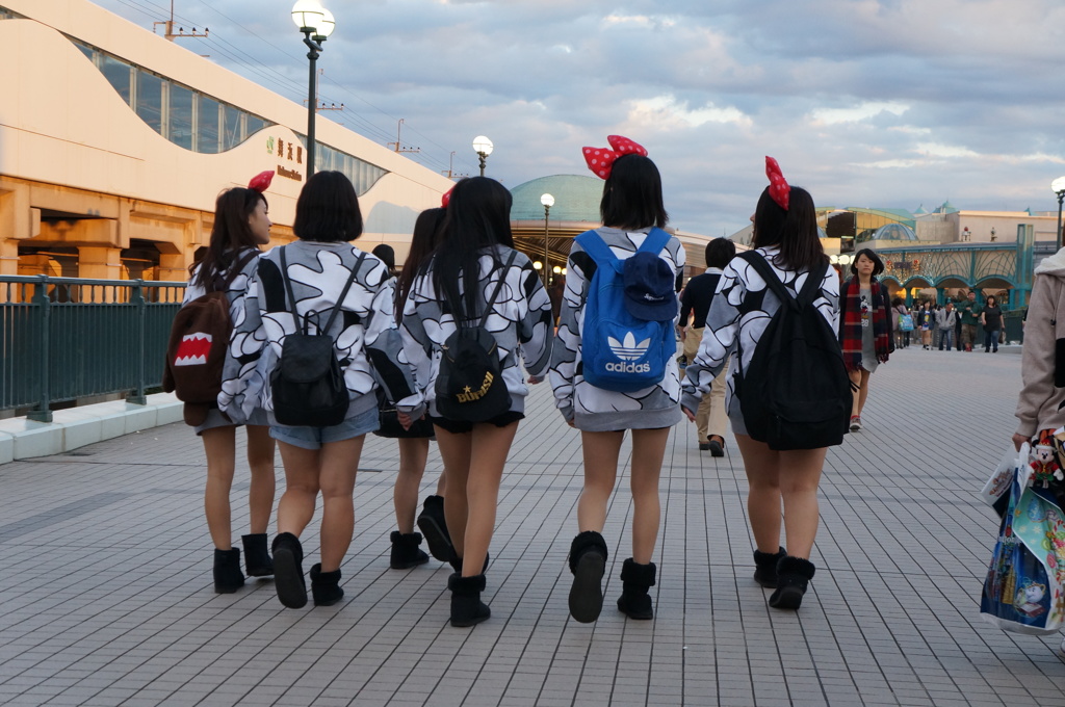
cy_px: 354
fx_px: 1551
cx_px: 532
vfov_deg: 25.7
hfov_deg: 37.9
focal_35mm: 52
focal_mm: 35
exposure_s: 1/320
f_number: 5.6
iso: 800
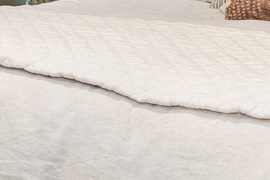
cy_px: -167
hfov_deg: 14.6
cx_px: 125
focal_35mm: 141
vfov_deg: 9.2
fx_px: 1057
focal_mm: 16
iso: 320
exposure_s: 1/2
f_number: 7.1
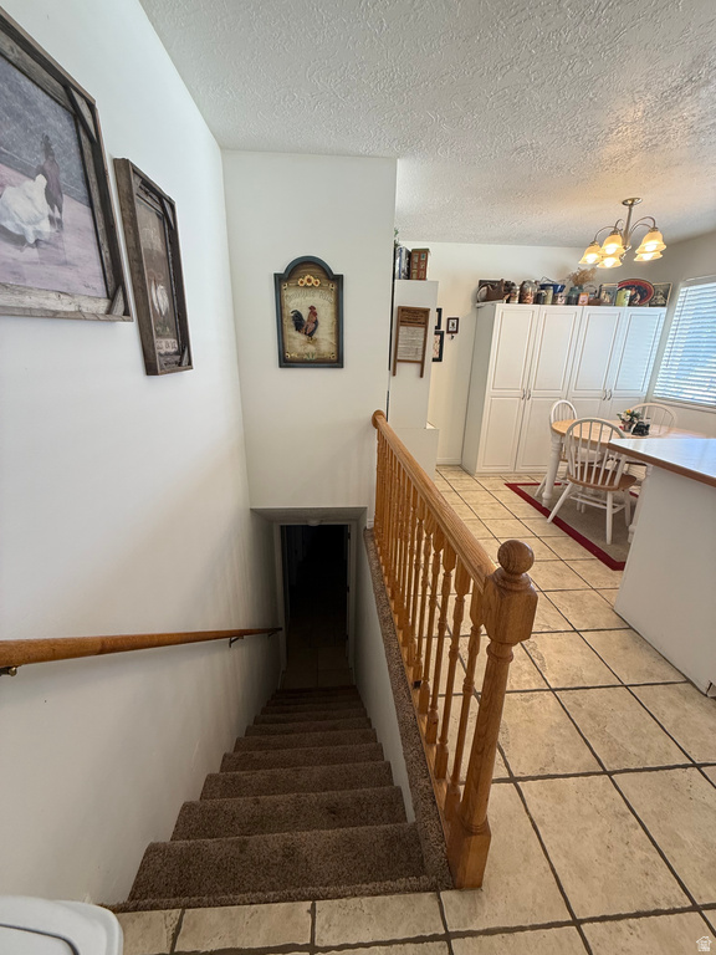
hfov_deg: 85.7
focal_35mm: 14
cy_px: 478
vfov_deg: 102.1
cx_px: 358
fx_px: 386
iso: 125
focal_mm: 2.22
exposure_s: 1/99
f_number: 2.2
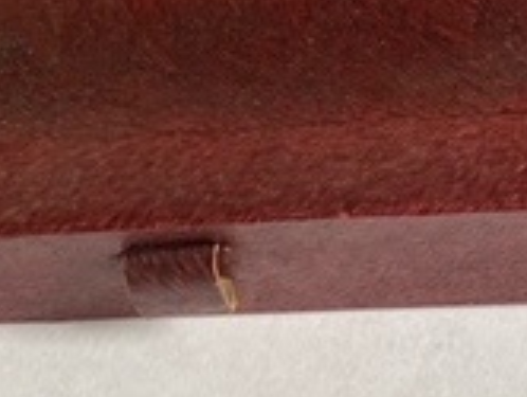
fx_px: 1525
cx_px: 476
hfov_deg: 19.3
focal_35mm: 100
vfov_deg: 14.7
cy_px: 73
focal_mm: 4.25
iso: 320
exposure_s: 1/60
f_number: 1.8
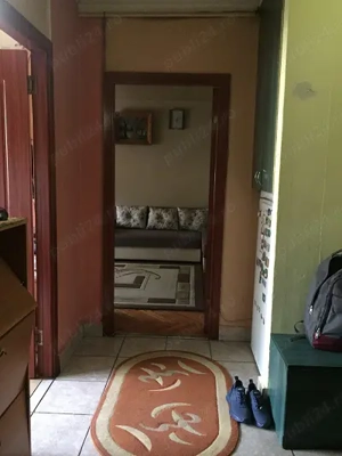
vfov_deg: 61.7
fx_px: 382
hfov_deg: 48.2
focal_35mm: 29
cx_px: 171
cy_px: 228
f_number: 2.2
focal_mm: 4.15
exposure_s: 1/17
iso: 320
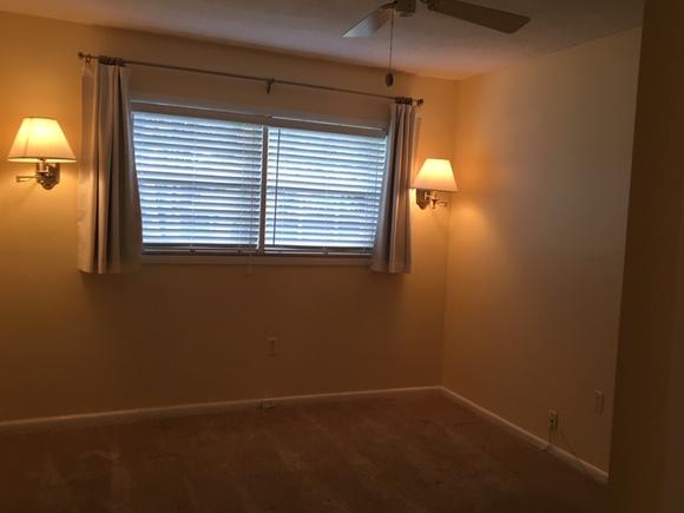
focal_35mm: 32
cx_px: 368
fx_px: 632
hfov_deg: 56.8
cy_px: 245
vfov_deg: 44.1
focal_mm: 4.15
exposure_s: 1/30
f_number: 2.2
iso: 80
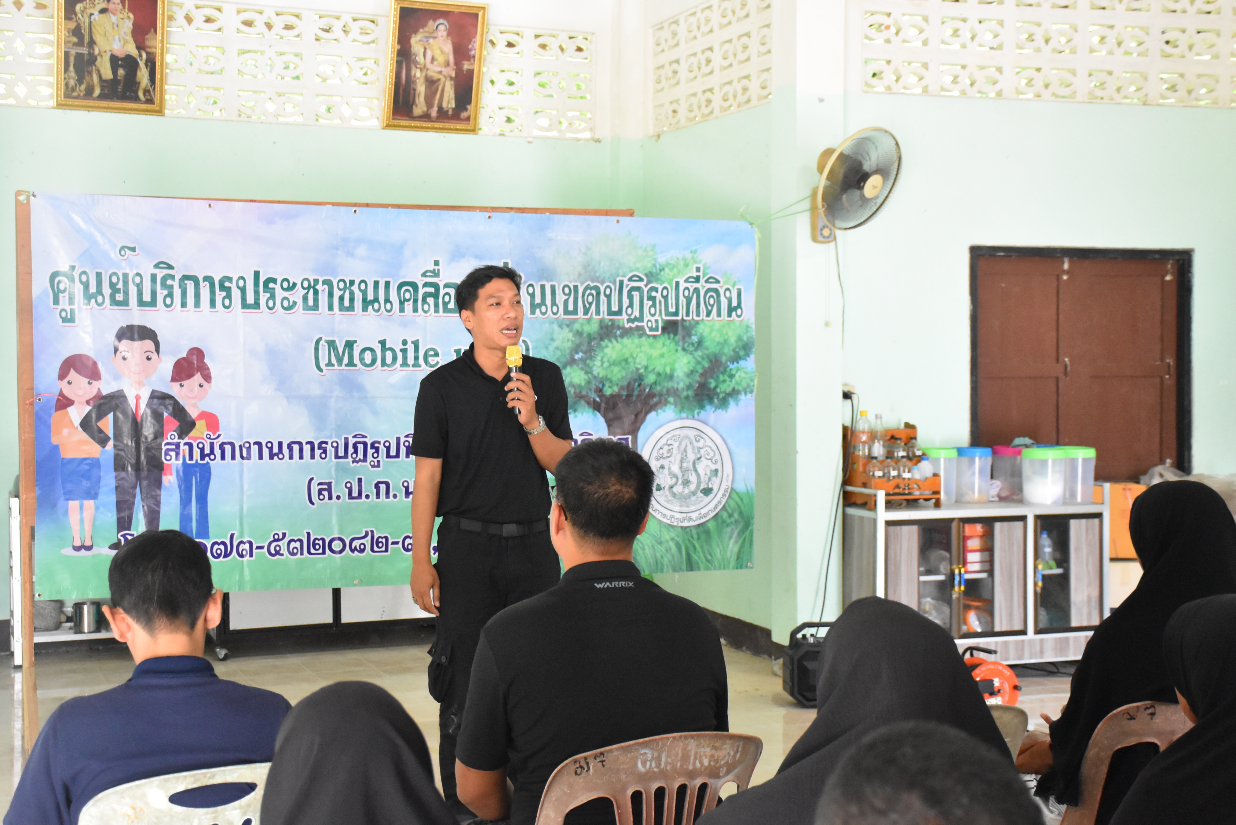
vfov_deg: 27.0
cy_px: 404
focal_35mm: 50
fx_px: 1717
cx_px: 569
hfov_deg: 39.6
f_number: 4
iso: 3200
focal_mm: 30
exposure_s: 1/80
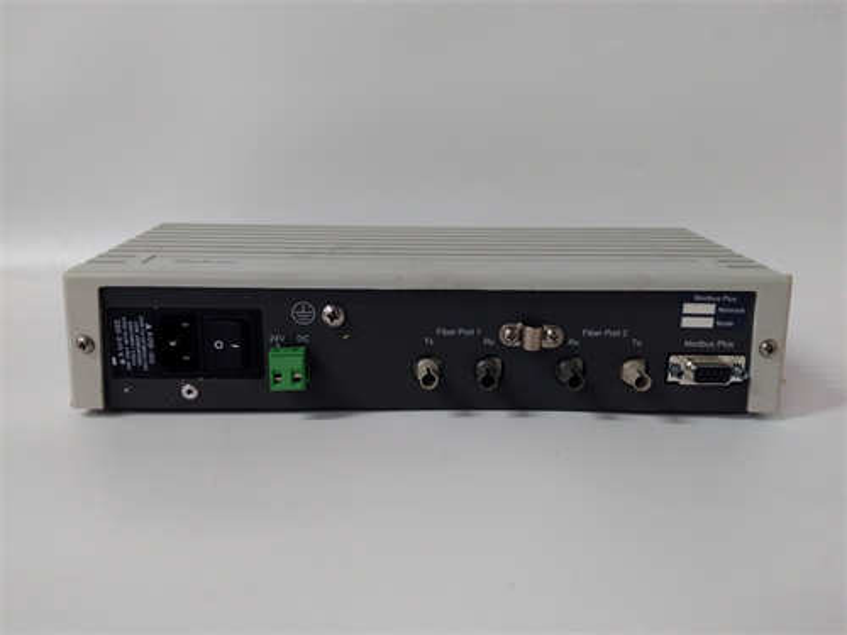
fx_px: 661
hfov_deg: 65.3
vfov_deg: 51.4
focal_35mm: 27
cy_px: 318
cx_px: 424
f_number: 2
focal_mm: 3.79
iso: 321
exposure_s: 1/33
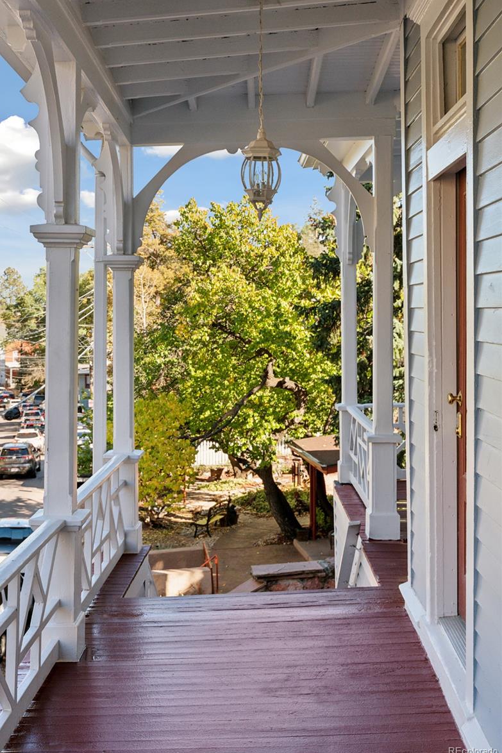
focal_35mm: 46
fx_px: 962
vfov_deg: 42.7
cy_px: 374
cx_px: 246
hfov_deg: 29.3
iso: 400
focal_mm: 45
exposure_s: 1/320
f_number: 8
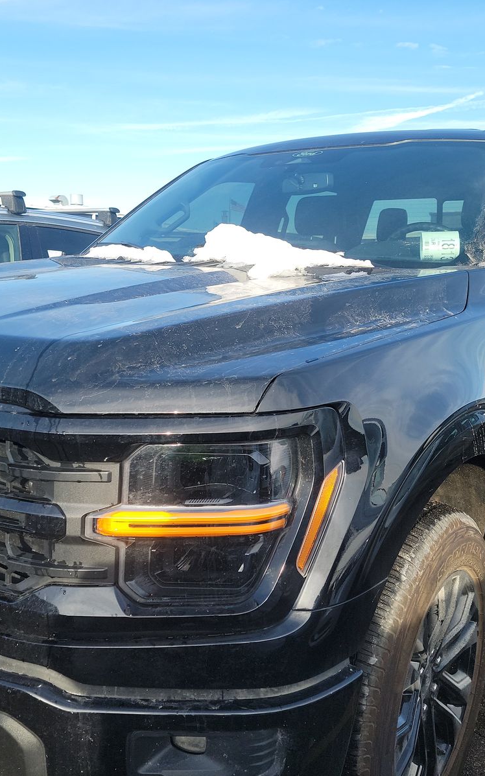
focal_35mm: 34
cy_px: 388
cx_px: 235
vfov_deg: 56.7
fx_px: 719
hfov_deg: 37.3
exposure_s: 1/342
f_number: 1.8
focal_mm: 6.7
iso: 50
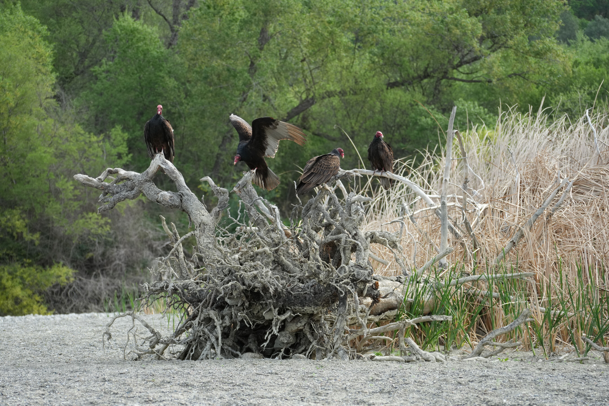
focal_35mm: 144
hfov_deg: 14.3
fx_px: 2436
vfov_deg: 9.5
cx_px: 304
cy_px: 203
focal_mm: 144
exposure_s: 1/640
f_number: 6.3
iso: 640
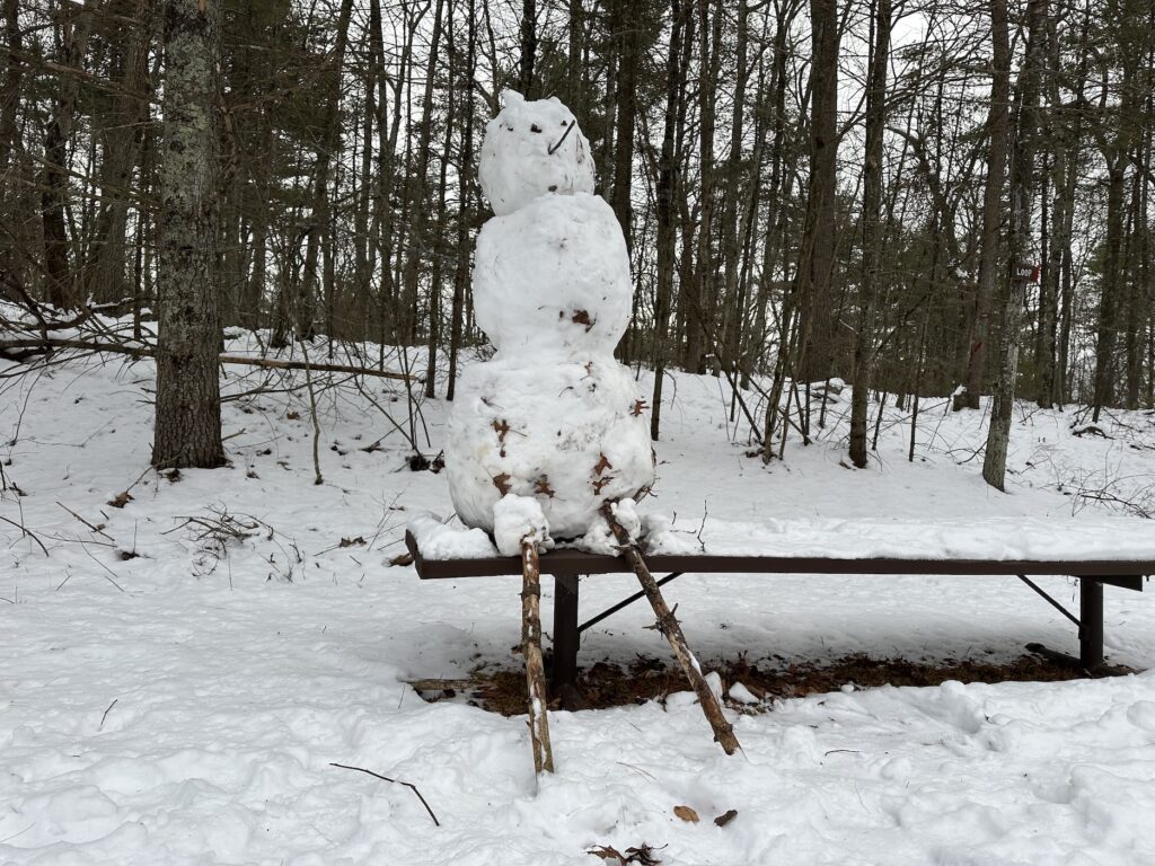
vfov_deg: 56.8
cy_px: 433
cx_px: 578
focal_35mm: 24
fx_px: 801
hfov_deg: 71.6
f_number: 1.78
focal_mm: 6.86
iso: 80
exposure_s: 1/386
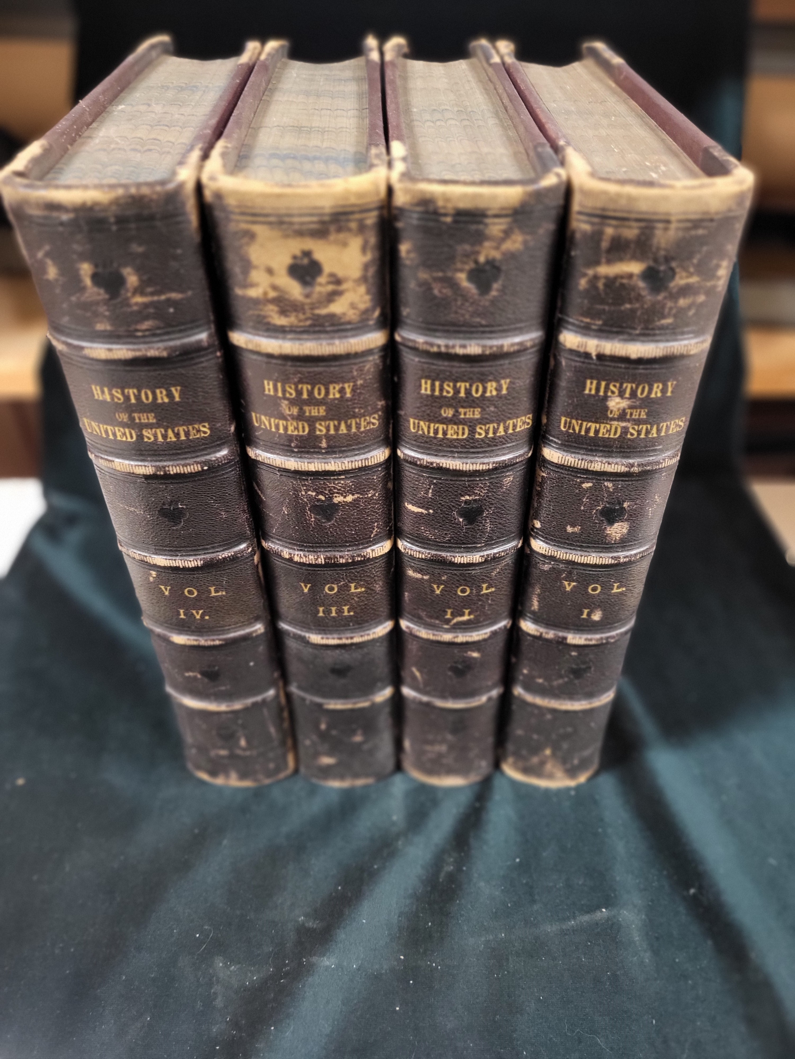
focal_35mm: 26
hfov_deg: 53.1
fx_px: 796
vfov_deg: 67.3
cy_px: 530
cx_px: 398
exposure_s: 1/13.4
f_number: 1.8
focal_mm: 5.4
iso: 500
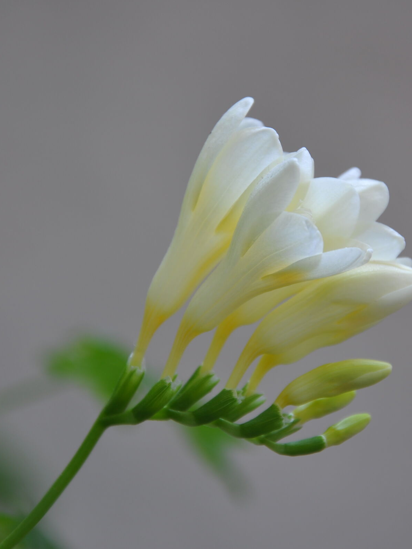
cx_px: 284
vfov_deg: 8.7
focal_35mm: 229
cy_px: 275
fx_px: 3630
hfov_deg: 6.5
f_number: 5.6
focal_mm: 105
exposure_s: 1/20
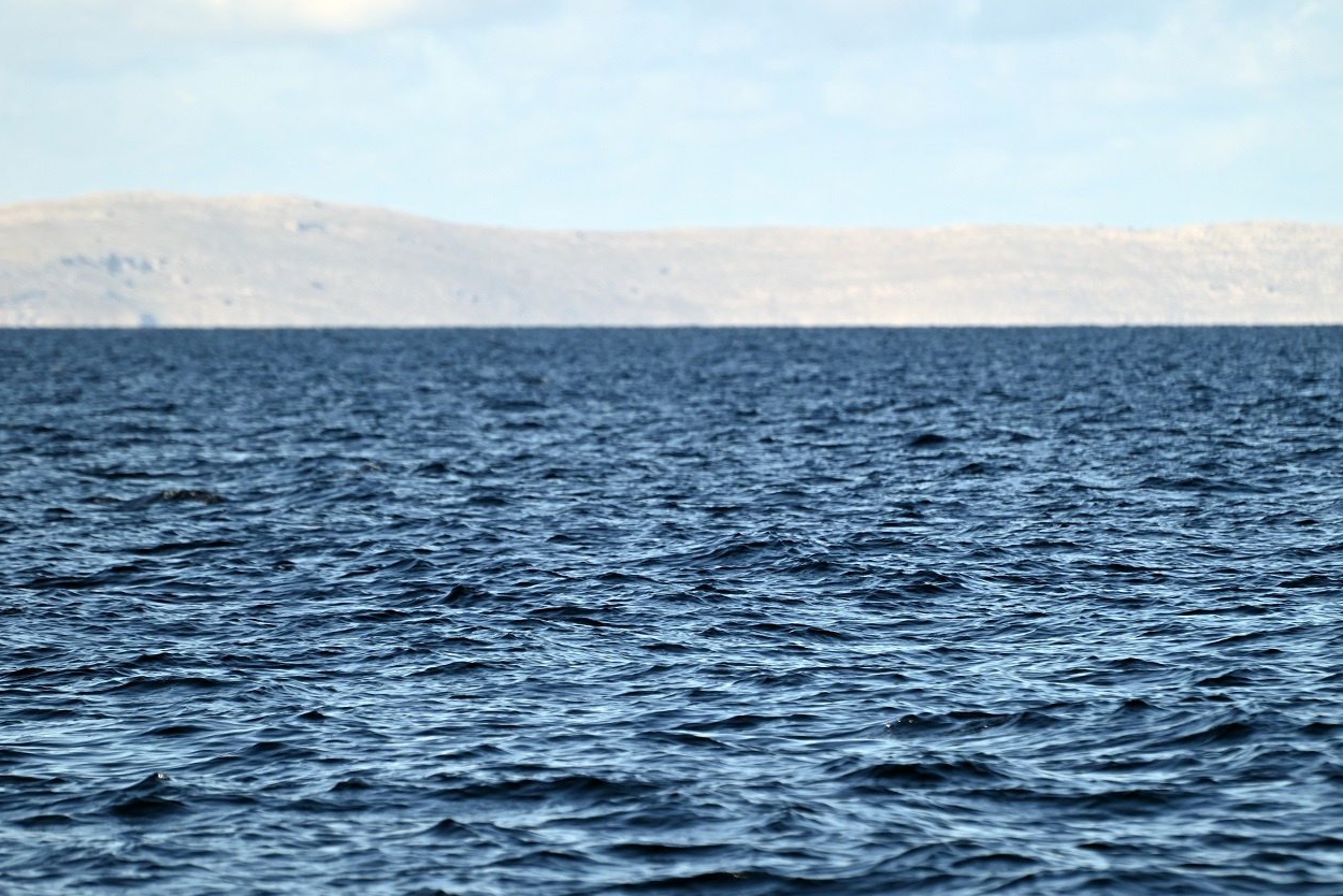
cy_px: 490
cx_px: 761
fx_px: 13432
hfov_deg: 5.7
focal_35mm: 360
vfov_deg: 3.8
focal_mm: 300
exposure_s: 1/1000
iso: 320
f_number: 5.6
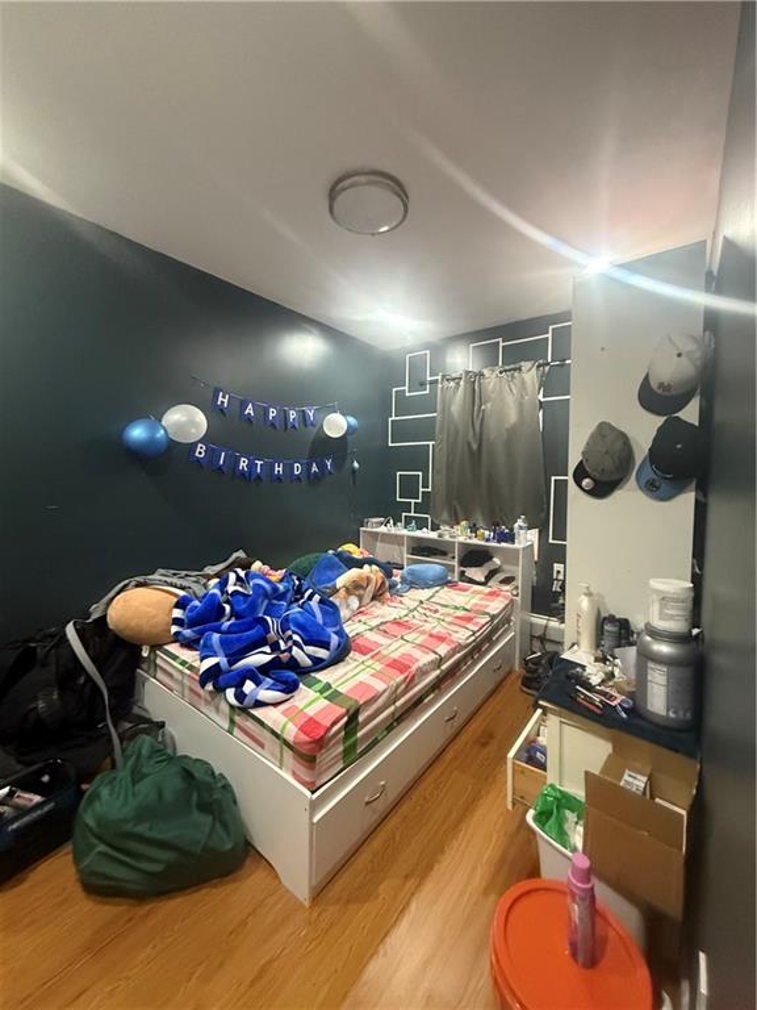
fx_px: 408
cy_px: 505
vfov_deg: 102.1
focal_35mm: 14
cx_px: 378
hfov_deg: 85.7
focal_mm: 2.22
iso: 800
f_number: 2.2
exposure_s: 1/60
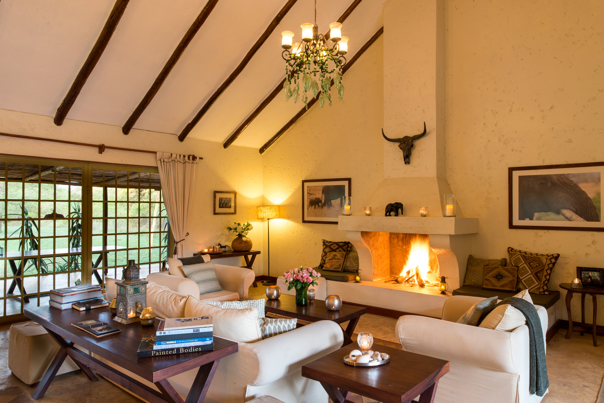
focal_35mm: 24
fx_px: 403
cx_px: 302
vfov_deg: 53.2
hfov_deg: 73.7
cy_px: 202
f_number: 10
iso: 400
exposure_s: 1/1.25
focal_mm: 24
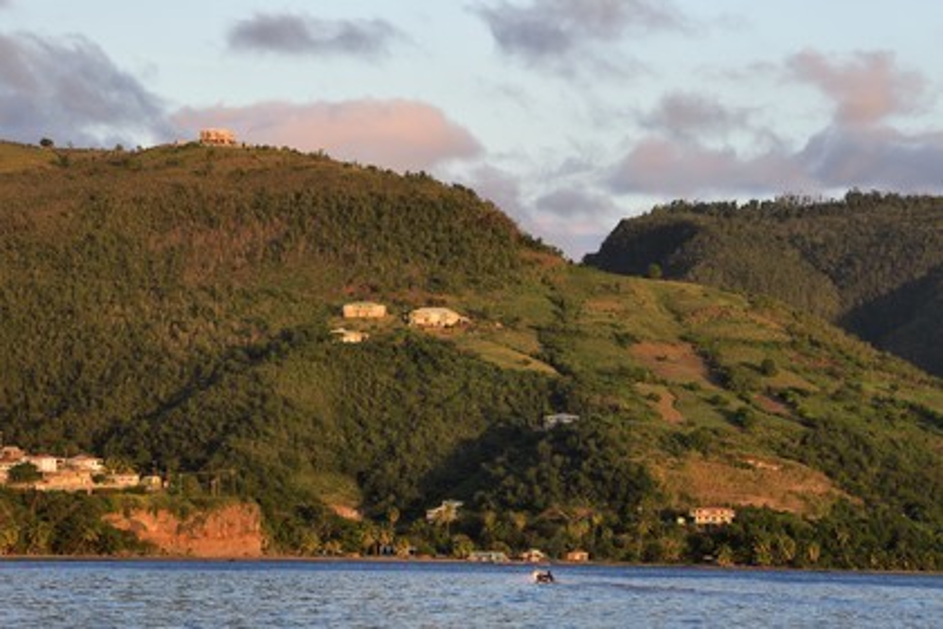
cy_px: 314
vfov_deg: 8.6
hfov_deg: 12.8
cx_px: 472
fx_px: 4191
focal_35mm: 160
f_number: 5.6
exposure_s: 1/800
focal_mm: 160
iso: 800
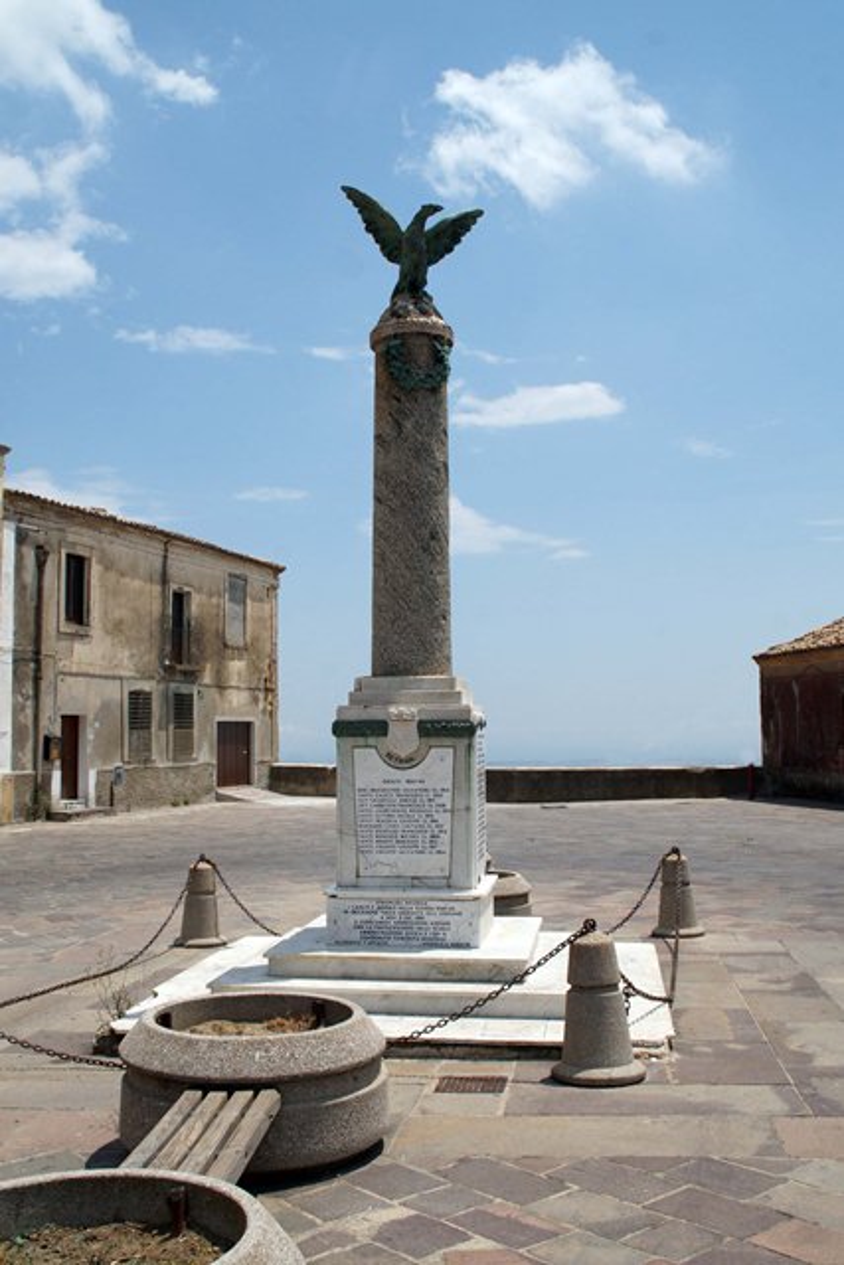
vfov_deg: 53.1
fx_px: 1265
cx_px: 422
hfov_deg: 36.9
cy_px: 632
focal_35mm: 36
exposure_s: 1/500
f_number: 11
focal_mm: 24
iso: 200
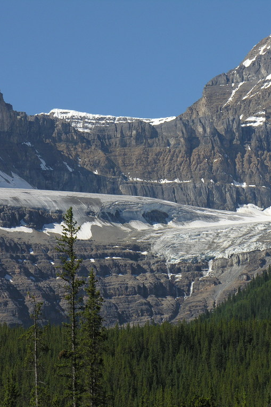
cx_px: 217
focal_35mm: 219
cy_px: 203
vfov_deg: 9.4
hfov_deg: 6.3
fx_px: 2474
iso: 50
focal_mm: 40
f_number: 7.8
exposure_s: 1/194
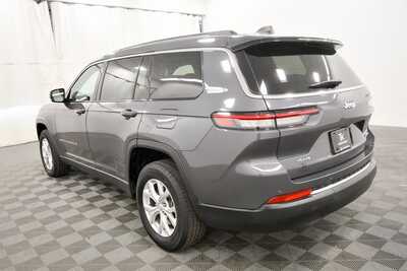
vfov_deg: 46.4
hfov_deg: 65.5
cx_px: 204
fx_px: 317
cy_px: 136
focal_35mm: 28
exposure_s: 1/125
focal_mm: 19
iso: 1800
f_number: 5.6
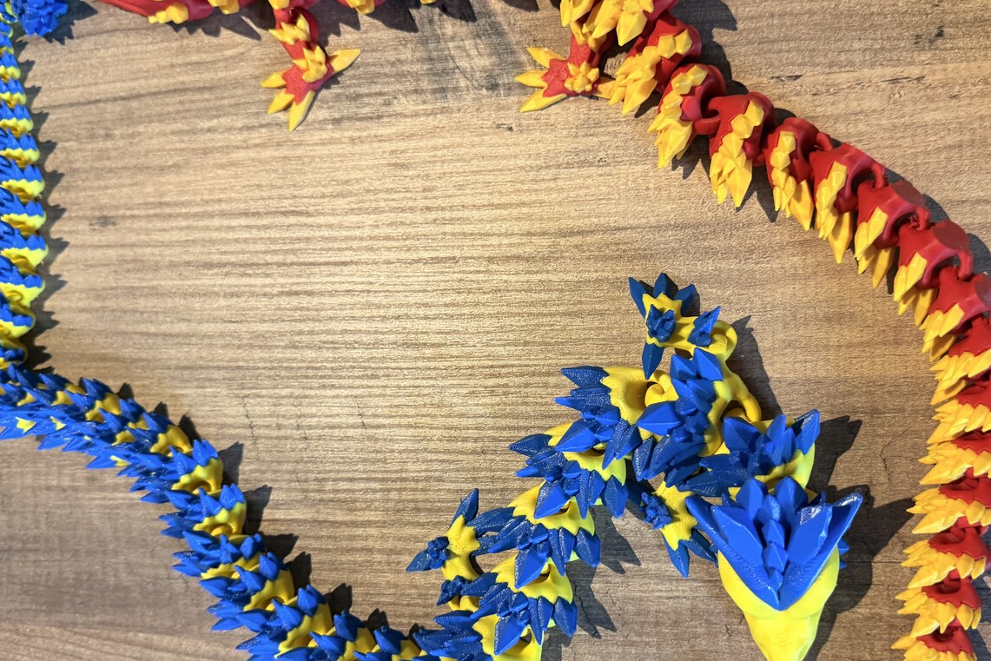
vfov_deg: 37.8
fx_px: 964
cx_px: 548
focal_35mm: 35
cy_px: 373
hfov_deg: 54.3
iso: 250
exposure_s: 1/50
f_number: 1.78
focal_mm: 6.76
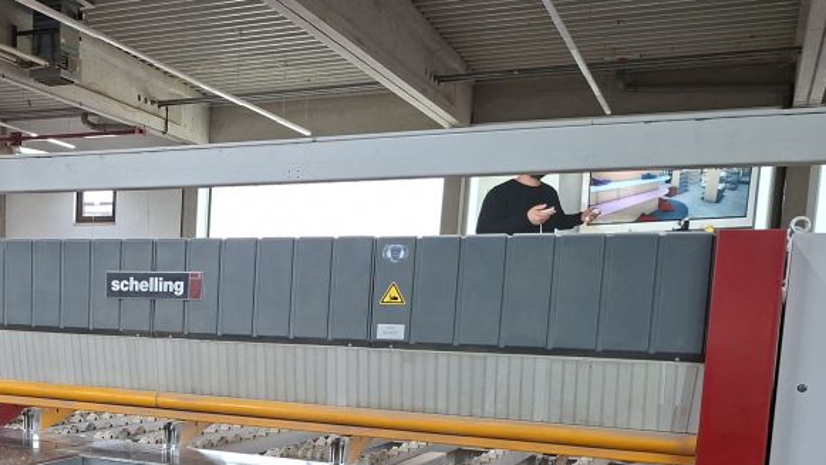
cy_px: 437
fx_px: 1008
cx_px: 123
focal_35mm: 46
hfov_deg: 41.9
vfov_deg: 25.0
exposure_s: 1/100
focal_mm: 5.54
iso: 80
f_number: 1.8
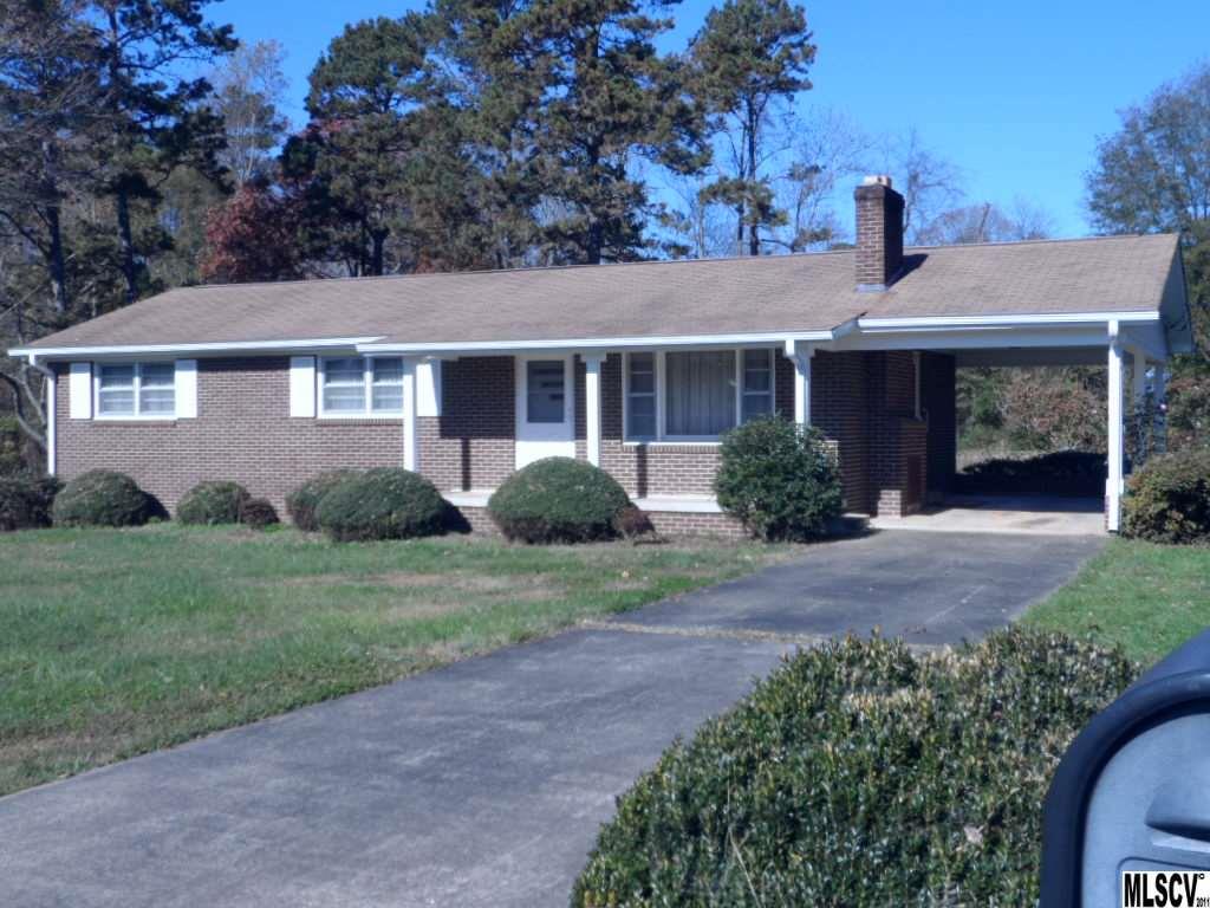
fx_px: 1433
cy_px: 454
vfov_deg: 35.1
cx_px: 605
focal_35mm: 41
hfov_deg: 45.8
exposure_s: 1/750
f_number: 3.7
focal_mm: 6.8
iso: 80
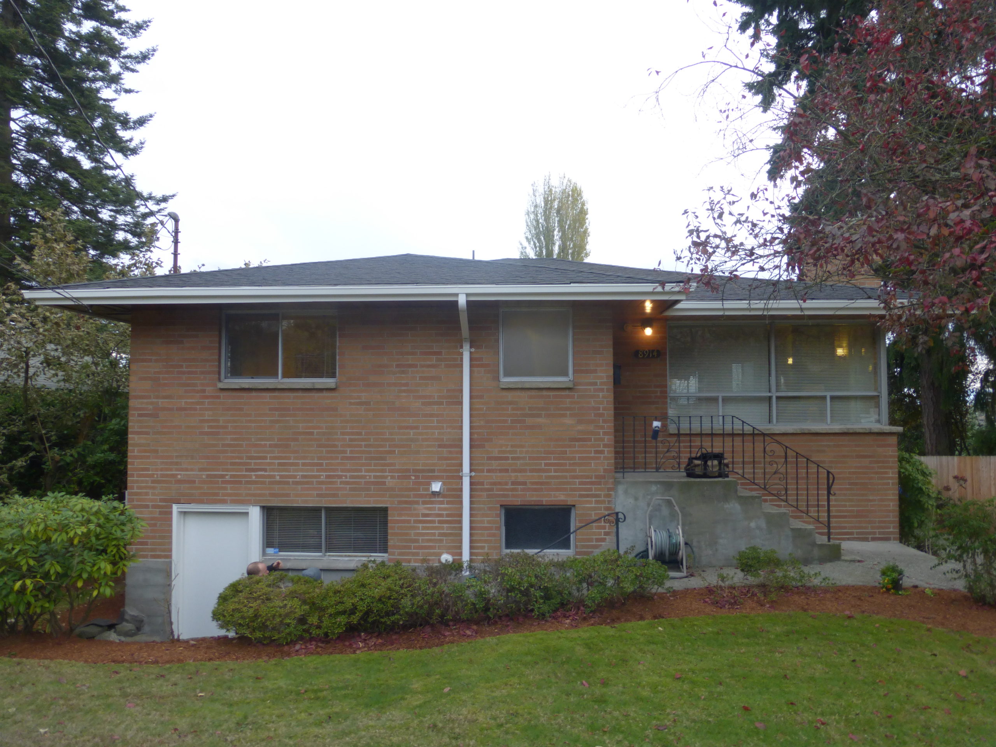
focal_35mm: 24
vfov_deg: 56.8
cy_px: 374
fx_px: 691
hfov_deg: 71.6
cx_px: 498
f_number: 3.3
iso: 100
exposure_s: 1/125
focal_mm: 4.3
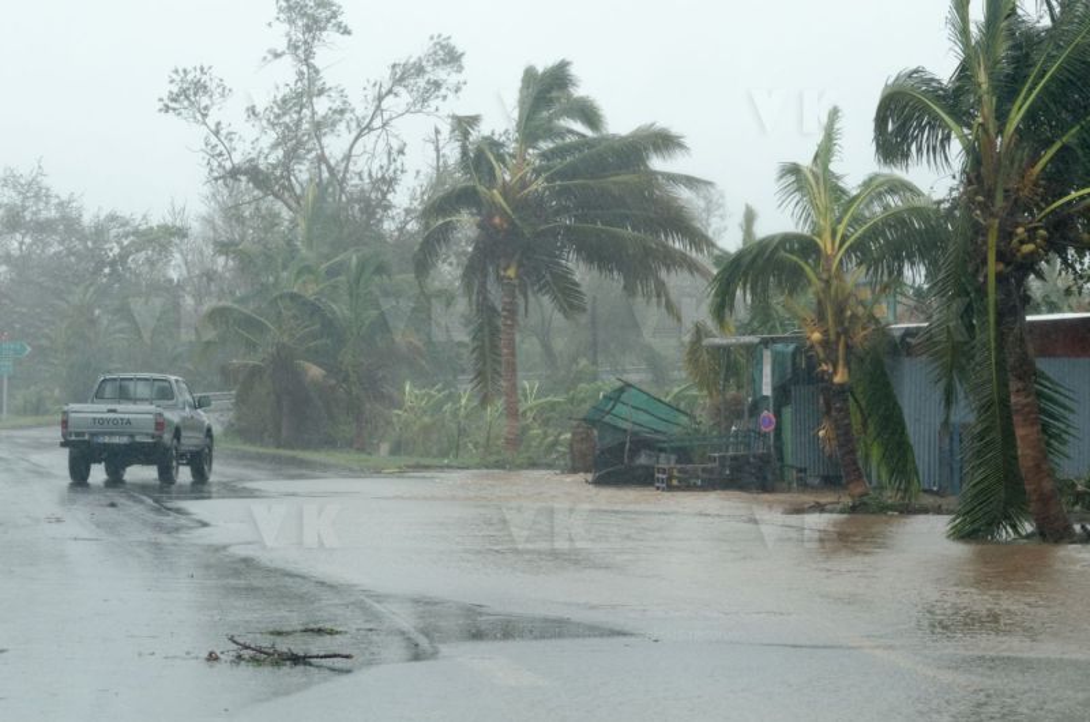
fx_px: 4442
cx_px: 545
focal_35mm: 147
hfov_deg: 14.0
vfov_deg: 9.3
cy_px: 361
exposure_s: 1/500
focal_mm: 98
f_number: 11
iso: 1000
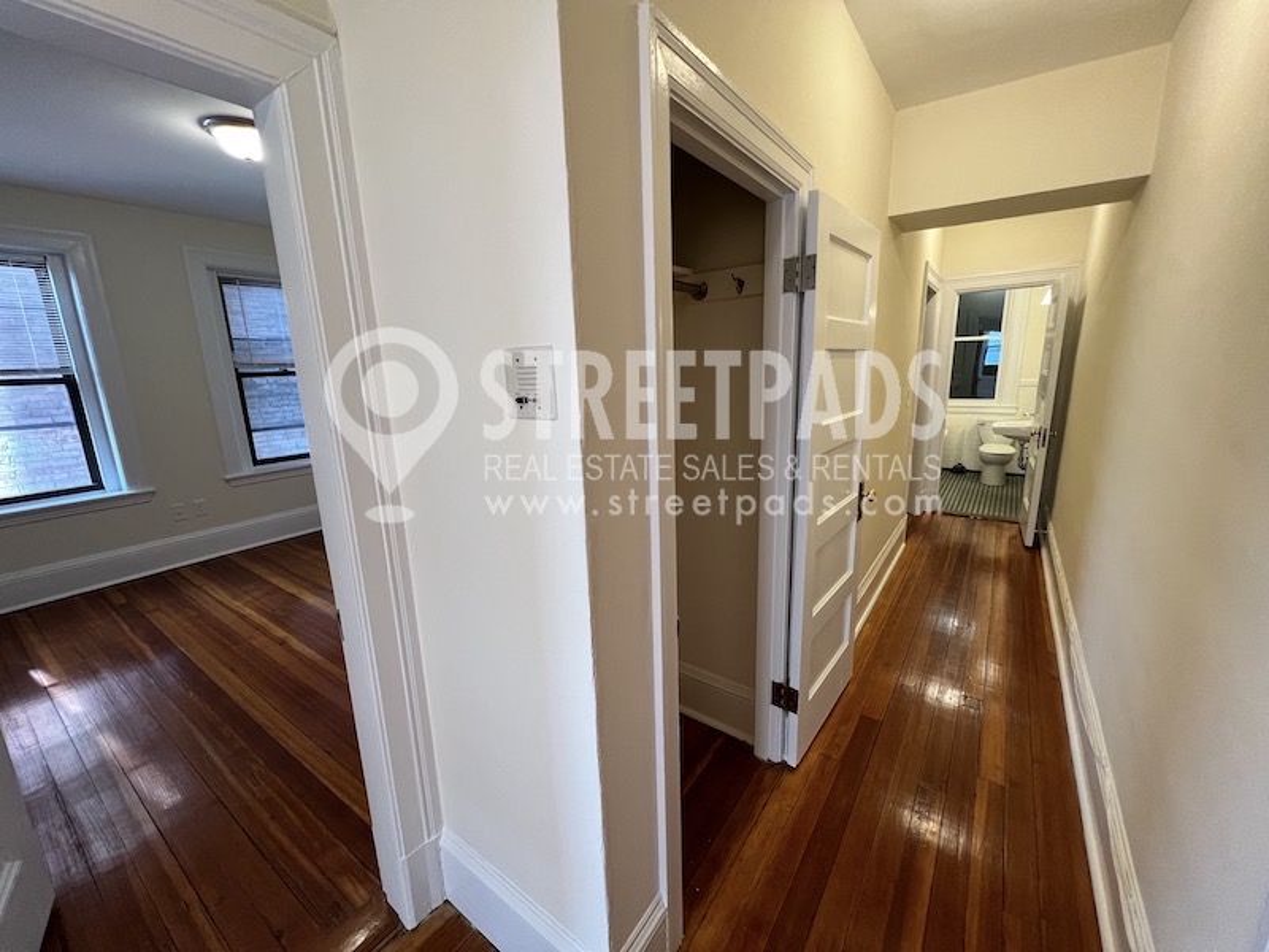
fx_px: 477
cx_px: 634
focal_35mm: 13
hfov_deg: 106.2
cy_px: 476
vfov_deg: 89.9
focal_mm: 1.57
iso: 160
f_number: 1.8
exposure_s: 1/120
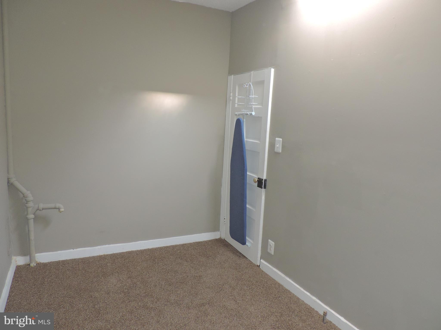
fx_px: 306
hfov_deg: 71.6
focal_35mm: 24
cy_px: 165
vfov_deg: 56.8
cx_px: 220
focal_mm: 4.3
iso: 360
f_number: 3
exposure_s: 1/40
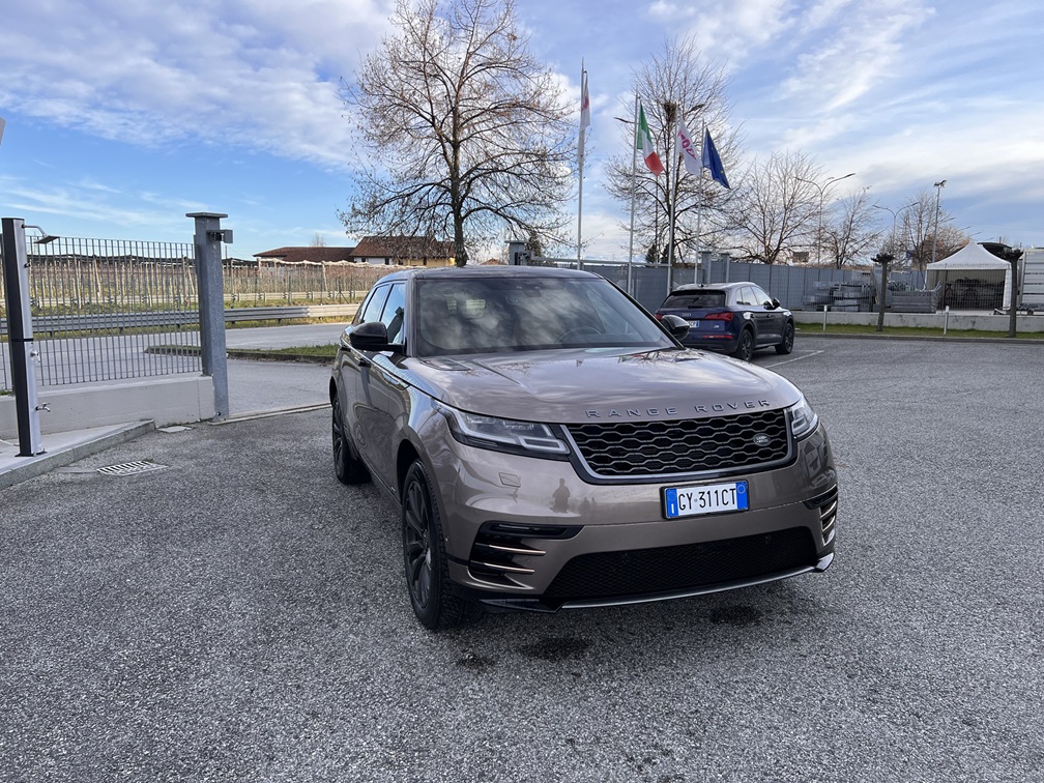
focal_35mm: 26
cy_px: 392
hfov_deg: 67.3
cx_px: 522
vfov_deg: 53.1
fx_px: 784
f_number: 1.5
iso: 50
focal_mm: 5.7
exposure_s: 1/1196
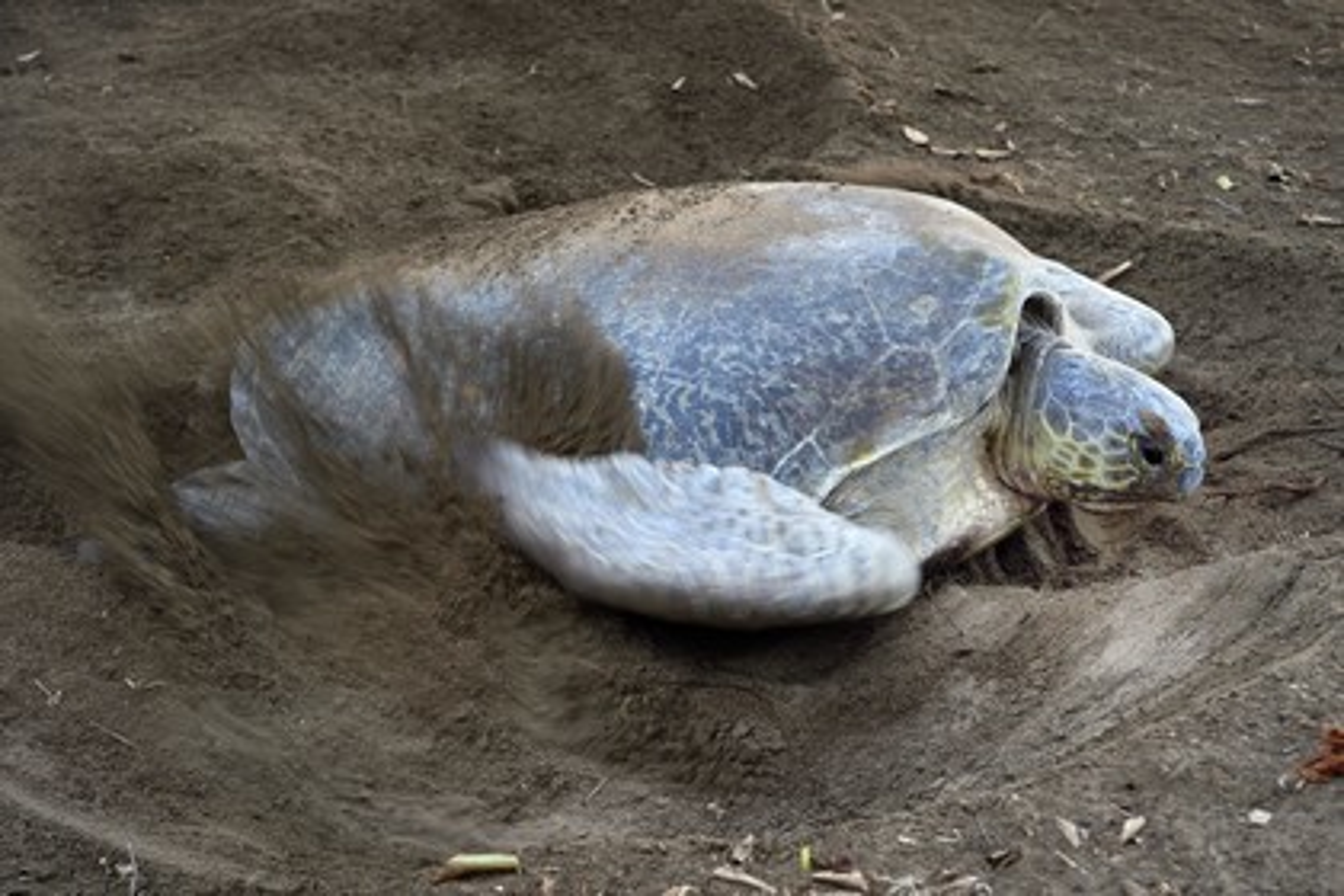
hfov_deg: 35.6
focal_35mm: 56
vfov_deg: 24.2
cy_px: 448
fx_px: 2091
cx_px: 672
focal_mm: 56
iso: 200
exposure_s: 1/60
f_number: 4.5
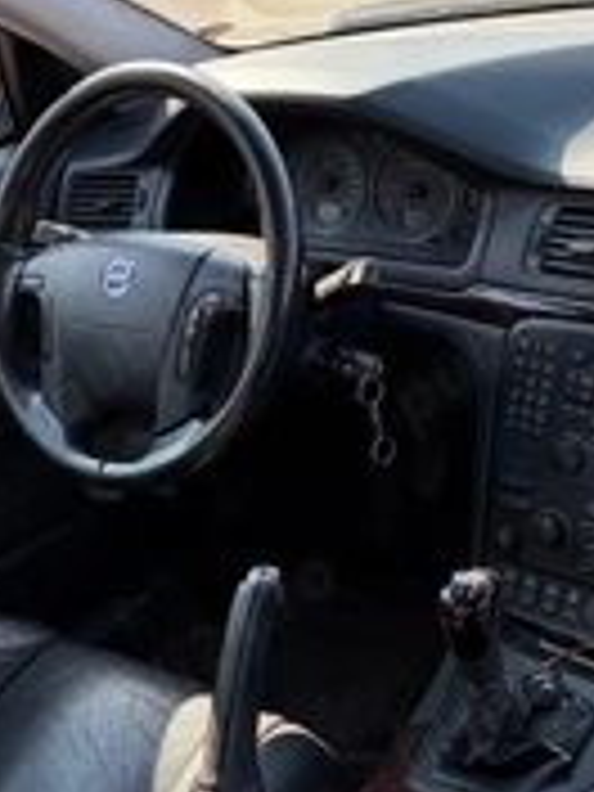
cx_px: 279
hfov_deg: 24.8
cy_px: 369
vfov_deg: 32.7
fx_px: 1350
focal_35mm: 59
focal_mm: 5.96
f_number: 1.6
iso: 50
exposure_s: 1/390
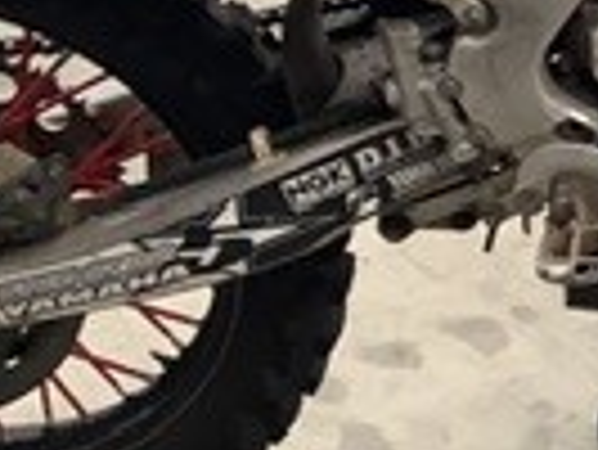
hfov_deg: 12.7
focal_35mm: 149
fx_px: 2576
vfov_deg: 9.9
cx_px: 827
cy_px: -50
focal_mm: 3.3
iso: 100
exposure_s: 1/50
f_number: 2.4
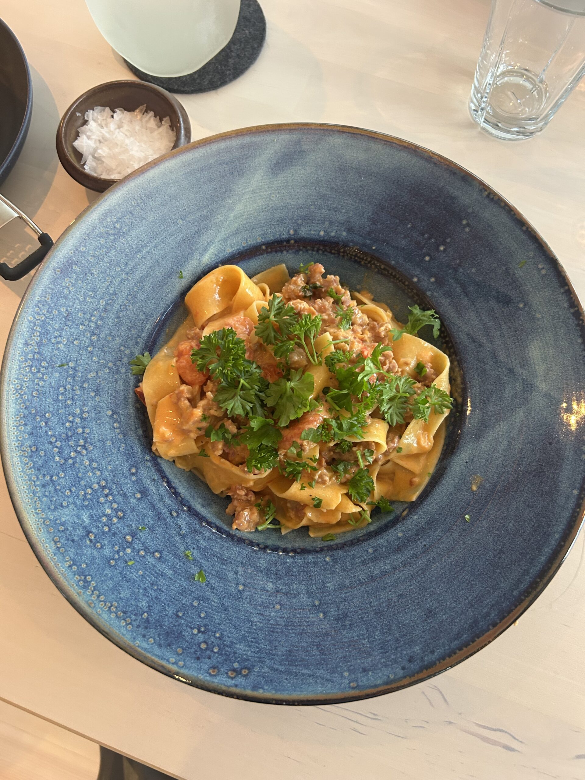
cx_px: 292
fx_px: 586
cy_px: 390
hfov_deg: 53.1
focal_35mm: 26
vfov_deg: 67.3
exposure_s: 1/50
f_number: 1.5
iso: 320
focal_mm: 5.7
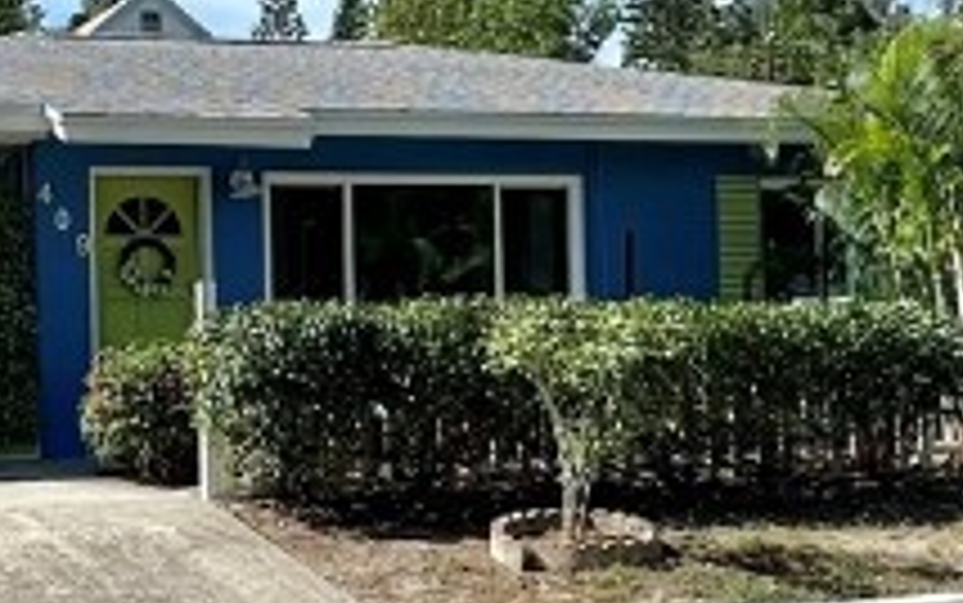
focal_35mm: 71
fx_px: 1864
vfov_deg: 18.4
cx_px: 108
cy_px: 274
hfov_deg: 28.0
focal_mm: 2.22
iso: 40
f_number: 2.2
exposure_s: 1/2506
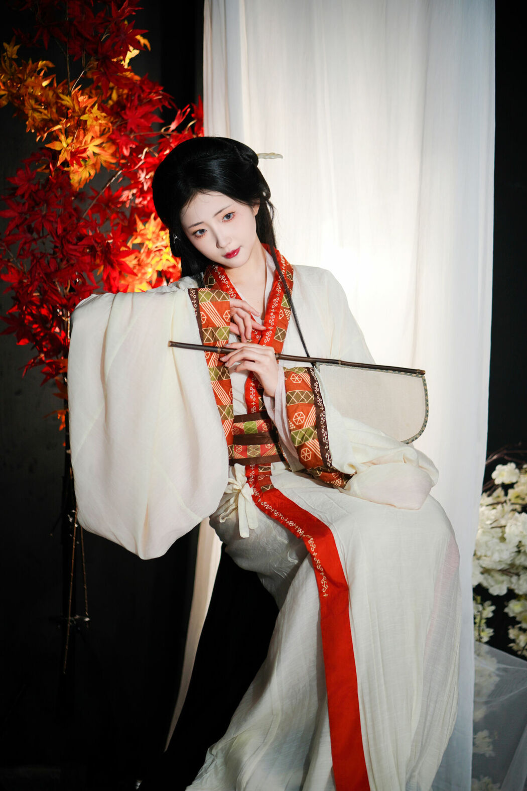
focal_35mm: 85
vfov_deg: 23.9
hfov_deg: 16.1
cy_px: 396
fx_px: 1866
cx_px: 264
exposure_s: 1/250
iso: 200
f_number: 1.8
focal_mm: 85
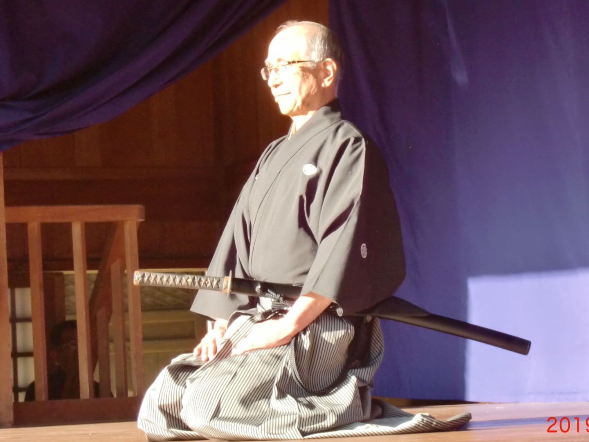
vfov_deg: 13.2
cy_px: 221
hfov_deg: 17.6
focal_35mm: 112
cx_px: 294
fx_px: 1906
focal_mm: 19.6
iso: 125
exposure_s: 1/100
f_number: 5.8
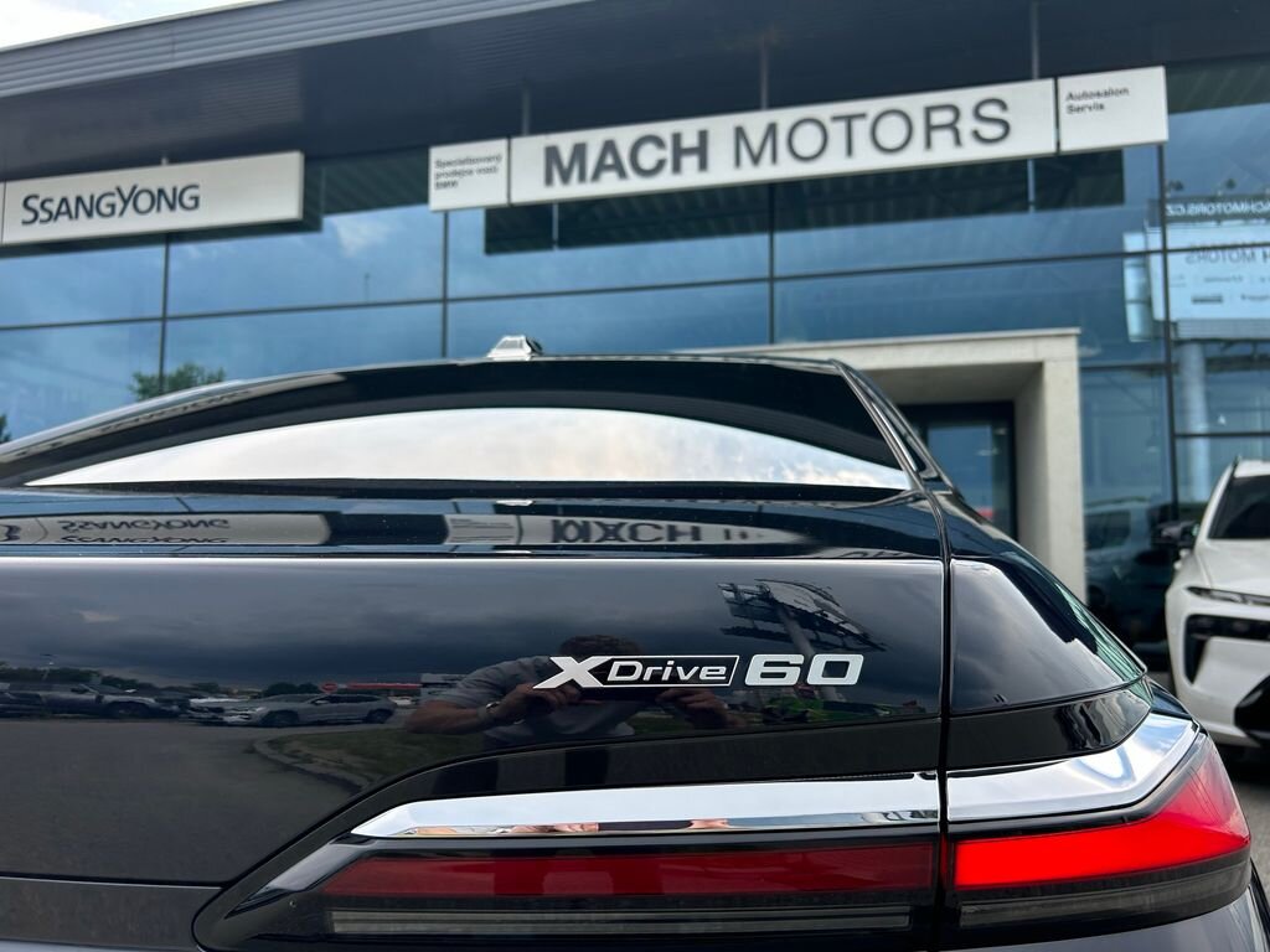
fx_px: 954
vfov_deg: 53.1
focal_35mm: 26
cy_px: 476
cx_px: 635
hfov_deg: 67.3
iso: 50
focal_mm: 5.7
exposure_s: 1/1124
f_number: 1.5
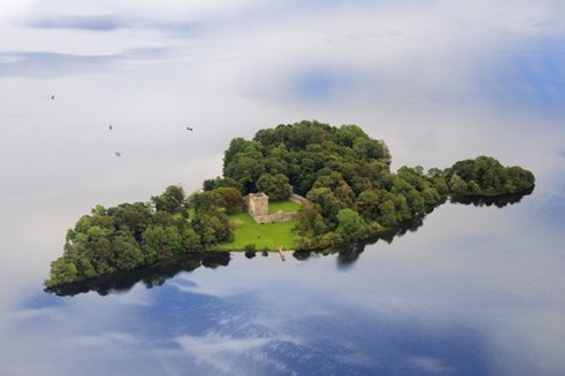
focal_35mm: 135
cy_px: 188
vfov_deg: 10.2
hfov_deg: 15.2
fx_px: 2119
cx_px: 282
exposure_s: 1/800
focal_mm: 135
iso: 400
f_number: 6.3
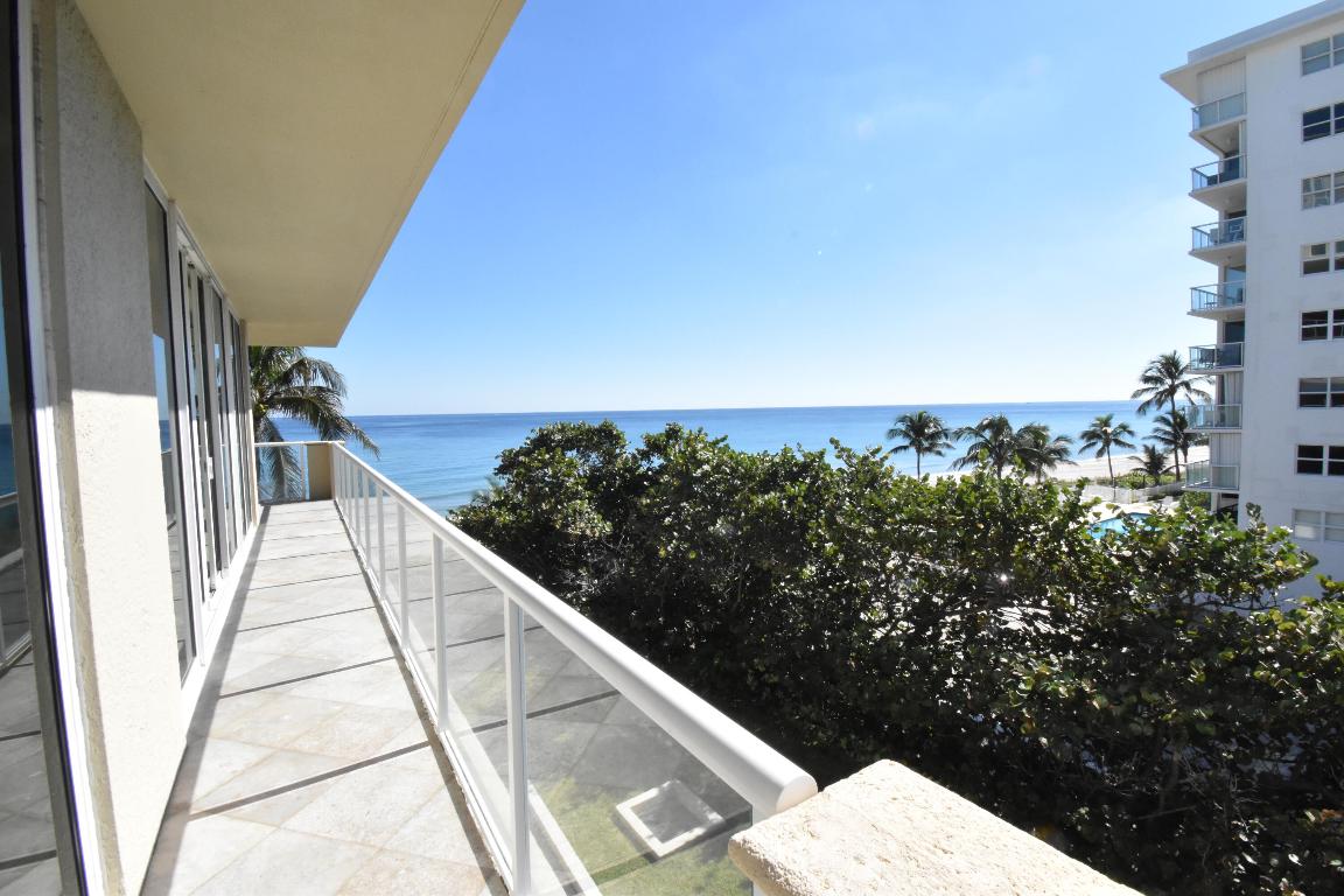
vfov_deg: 77.3
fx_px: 560
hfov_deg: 100.4
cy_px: 448
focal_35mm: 15
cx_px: 672
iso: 2500
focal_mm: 10
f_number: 22
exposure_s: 1/640
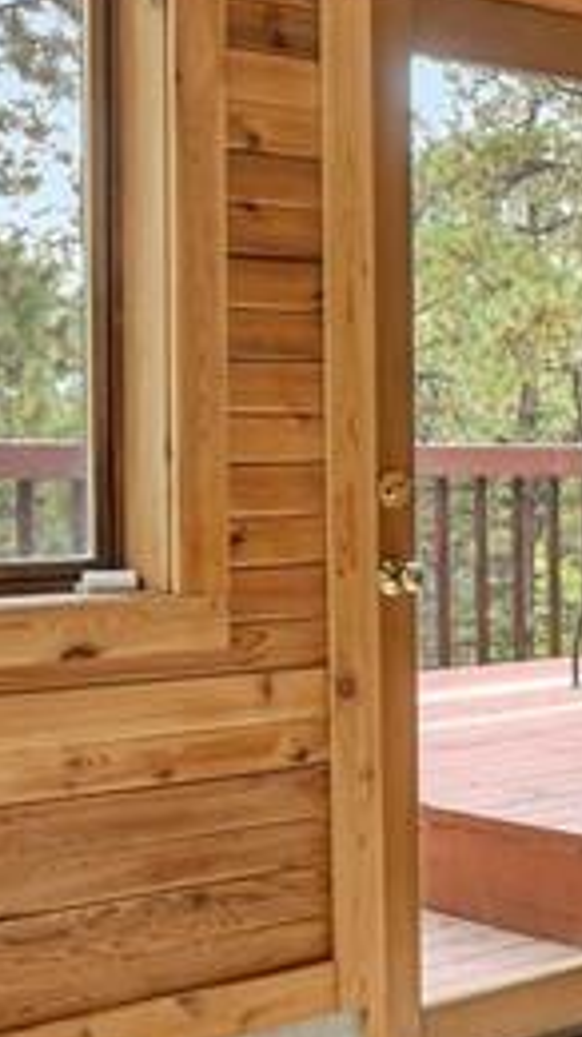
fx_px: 1923
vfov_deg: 30.1
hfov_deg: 15.3
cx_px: 981
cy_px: 471
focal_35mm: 70
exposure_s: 1/20
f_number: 8
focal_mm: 17
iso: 5000
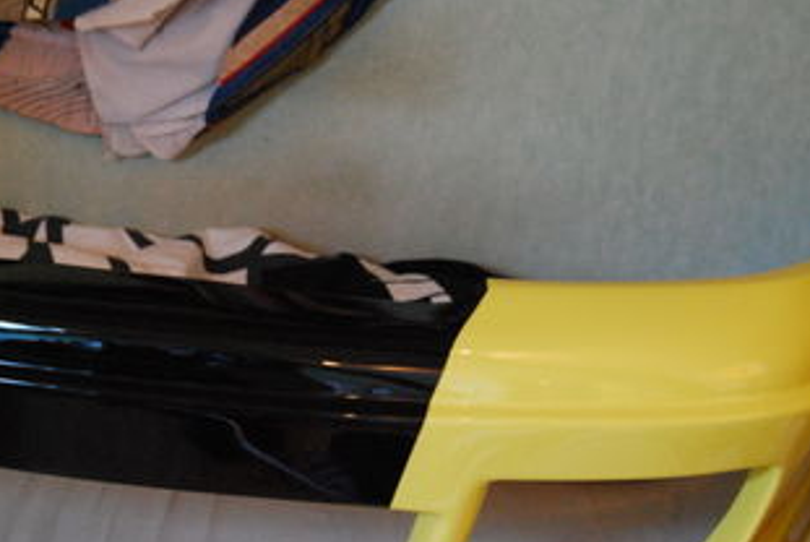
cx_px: 143
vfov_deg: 18.4
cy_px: 341
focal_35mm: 74
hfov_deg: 26.7
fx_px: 1667
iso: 1600
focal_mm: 24
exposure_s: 1/13
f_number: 4
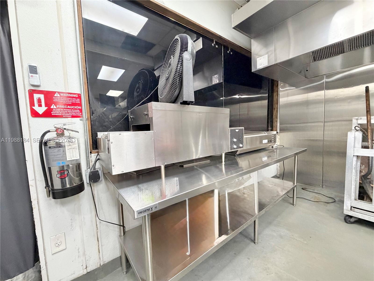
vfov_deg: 85.7
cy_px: 140
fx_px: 151
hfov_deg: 102.1
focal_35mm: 14
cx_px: 187
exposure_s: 1/60
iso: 500
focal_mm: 2.22
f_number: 2.2
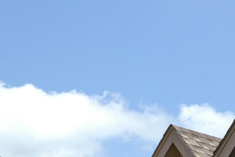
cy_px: 195
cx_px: 253
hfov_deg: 9.5
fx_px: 1403
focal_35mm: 215
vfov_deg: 6.3
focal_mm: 50
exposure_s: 1/250
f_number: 8
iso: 200
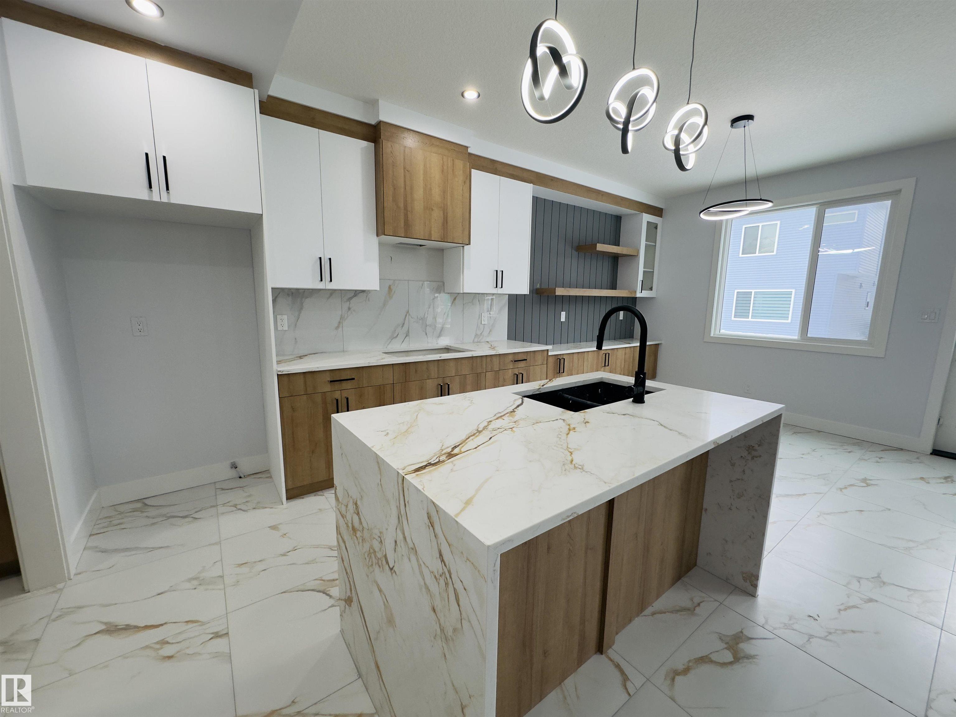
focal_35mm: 14
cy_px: 358
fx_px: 387
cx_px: 478
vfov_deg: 85.7
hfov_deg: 102.1
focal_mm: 2.22
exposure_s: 1/120
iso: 125
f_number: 2.2
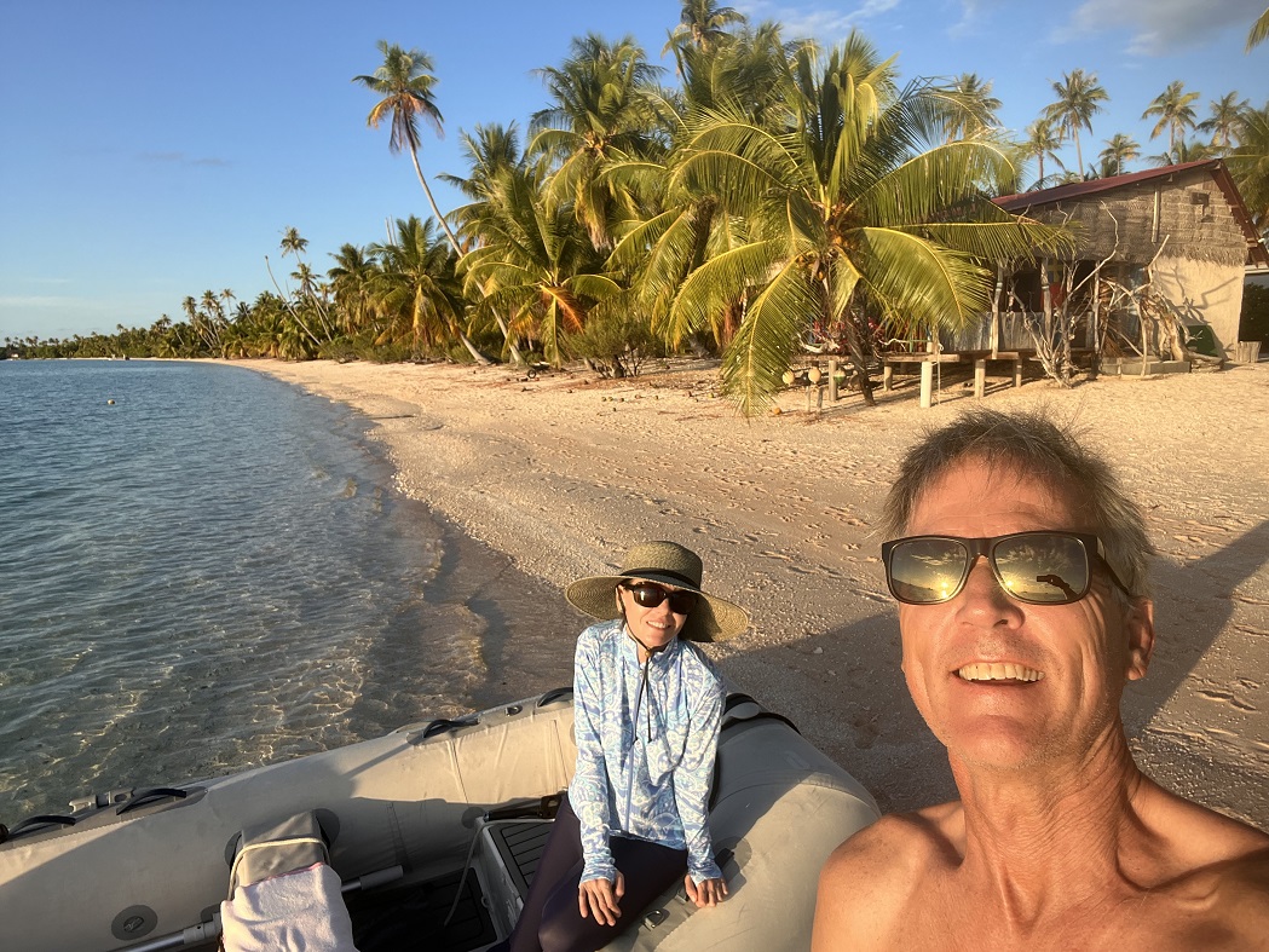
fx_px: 843
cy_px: 476
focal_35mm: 23
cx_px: 634
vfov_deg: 58.9
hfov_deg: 73.9
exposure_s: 1/587
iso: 32
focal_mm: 2.71
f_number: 2.2
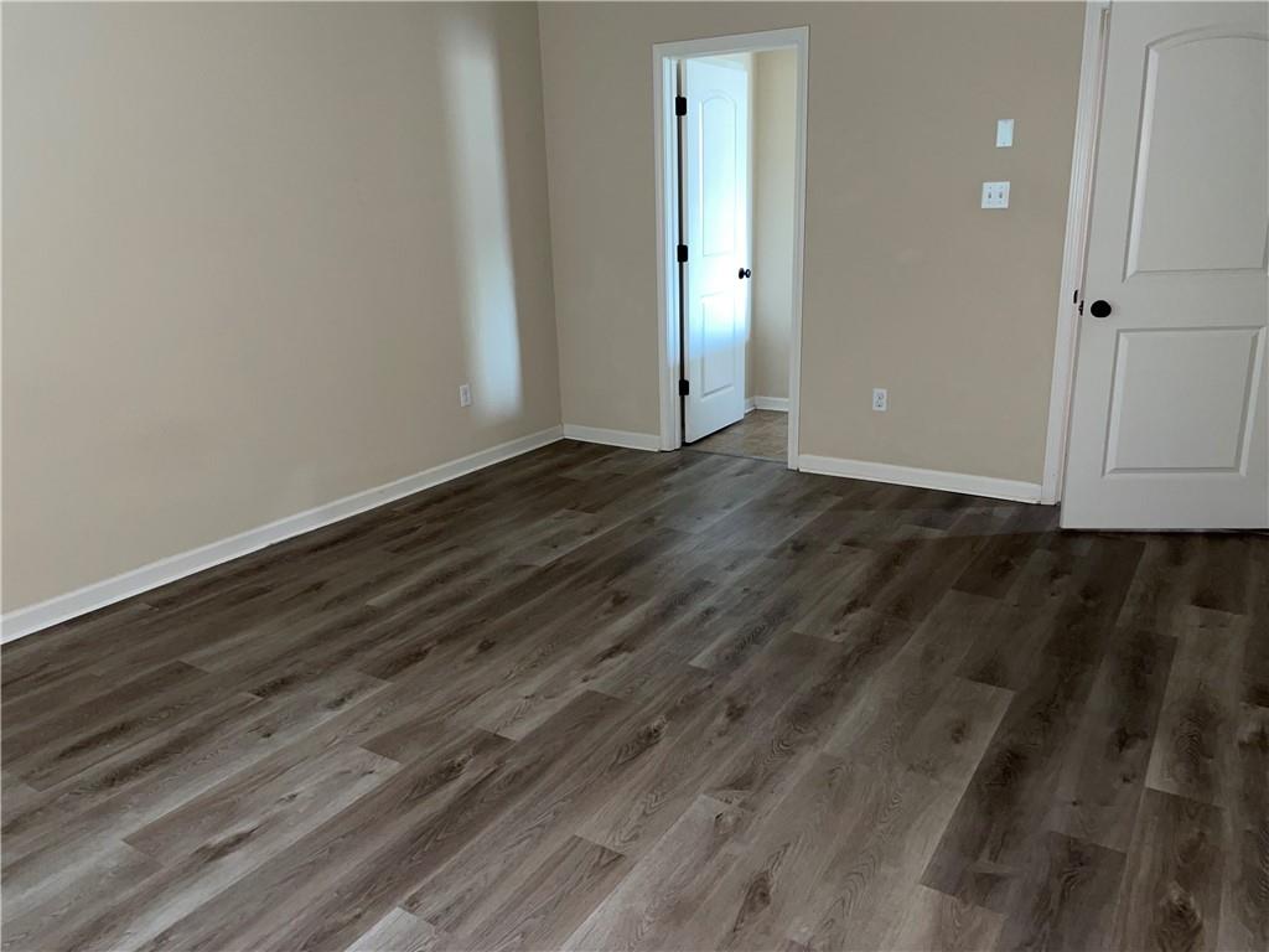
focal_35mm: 26
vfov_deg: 53.1
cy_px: 476
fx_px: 953
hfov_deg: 67.3
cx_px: 634
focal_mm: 4.2
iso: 100
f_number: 1.6
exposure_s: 1/13
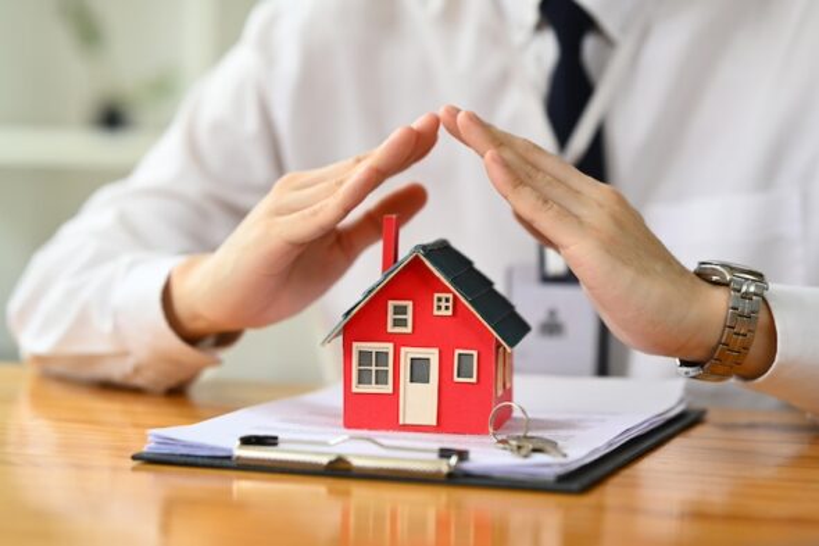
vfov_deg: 16.1
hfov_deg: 23.9
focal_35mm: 85
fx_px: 1933
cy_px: 273
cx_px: 410
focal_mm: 85
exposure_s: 1/500
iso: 400
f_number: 2.8
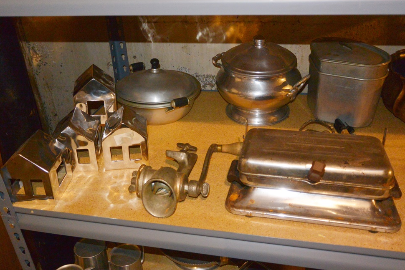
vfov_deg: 40.0
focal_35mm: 33
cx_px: 197
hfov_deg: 57.2
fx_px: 371
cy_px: 131
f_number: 3.8
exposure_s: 1/15
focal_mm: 12.2
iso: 320
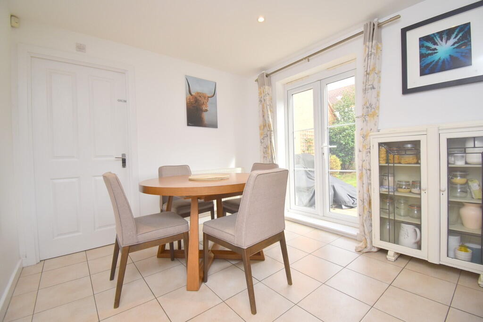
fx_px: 201
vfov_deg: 77.3
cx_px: 242
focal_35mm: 15
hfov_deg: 100.4
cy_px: 161
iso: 360
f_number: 5
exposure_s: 1/200
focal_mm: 10
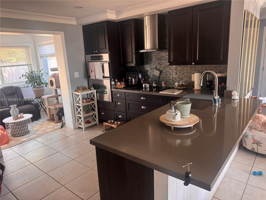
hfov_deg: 71.6
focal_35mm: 24
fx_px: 184
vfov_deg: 56.8
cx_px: 133
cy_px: 100
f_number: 1.78
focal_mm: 6.76
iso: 320
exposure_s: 1/60
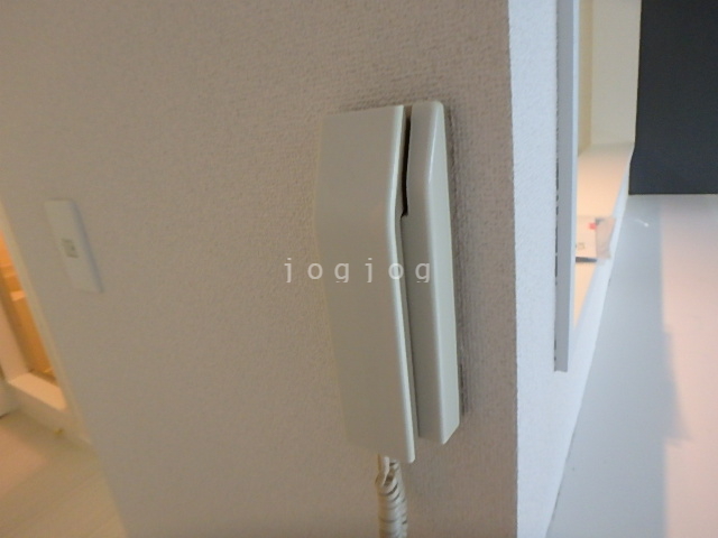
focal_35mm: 21
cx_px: 359
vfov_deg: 63.4
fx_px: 436
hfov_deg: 79.0
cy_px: 269
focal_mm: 3.7
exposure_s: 1/30
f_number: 3.5
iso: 500
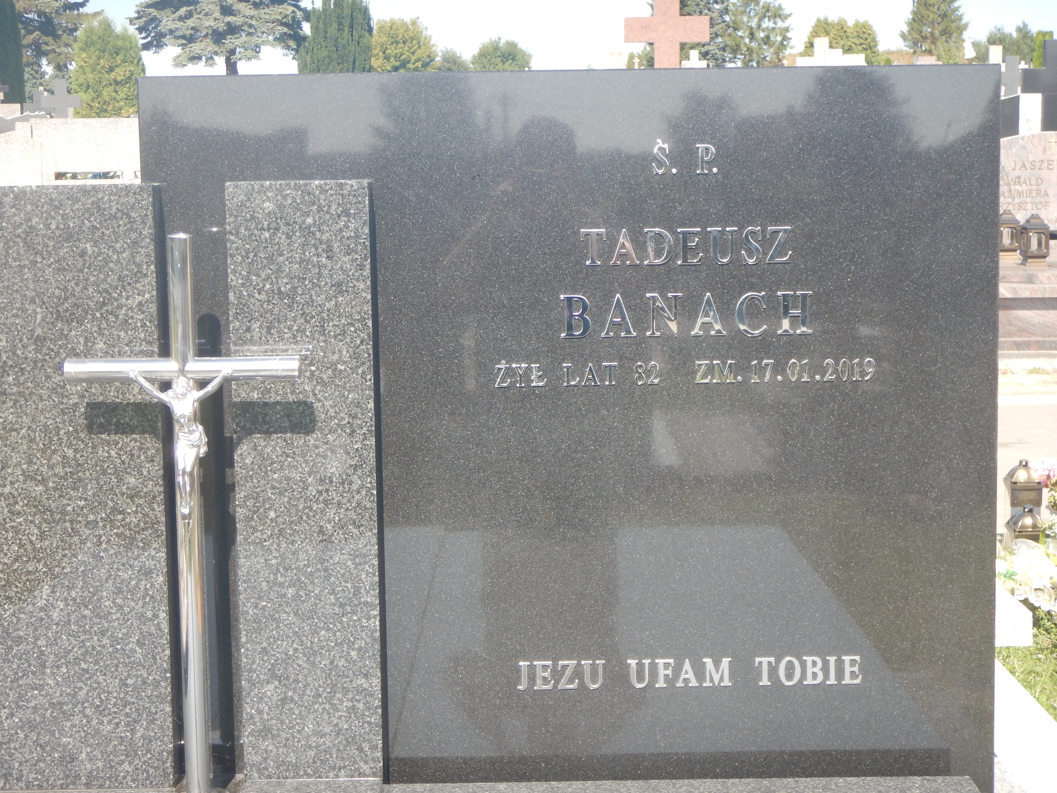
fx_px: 1863
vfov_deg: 24.0
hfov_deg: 31.7
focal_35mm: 61
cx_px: 528
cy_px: 396
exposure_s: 1/200
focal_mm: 11
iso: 125
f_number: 4.4
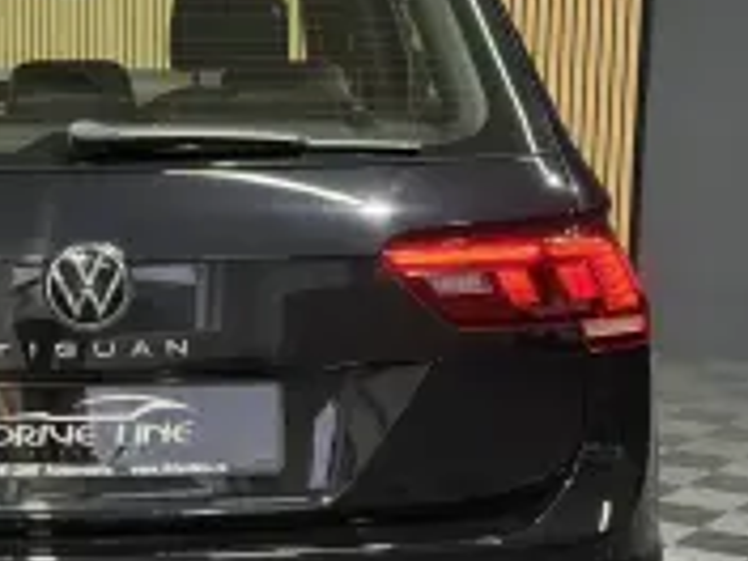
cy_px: 353
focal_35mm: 98
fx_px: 2118
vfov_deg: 15.1
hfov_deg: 19.7
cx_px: 102
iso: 200
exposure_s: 1/33
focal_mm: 6.76
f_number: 1.78
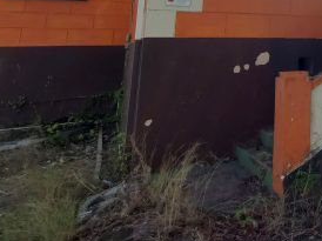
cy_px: -14
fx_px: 353
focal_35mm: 38
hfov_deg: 38.9
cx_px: 367
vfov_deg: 33.5
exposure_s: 1/1041
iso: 50
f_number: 2.2
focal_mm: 1.8
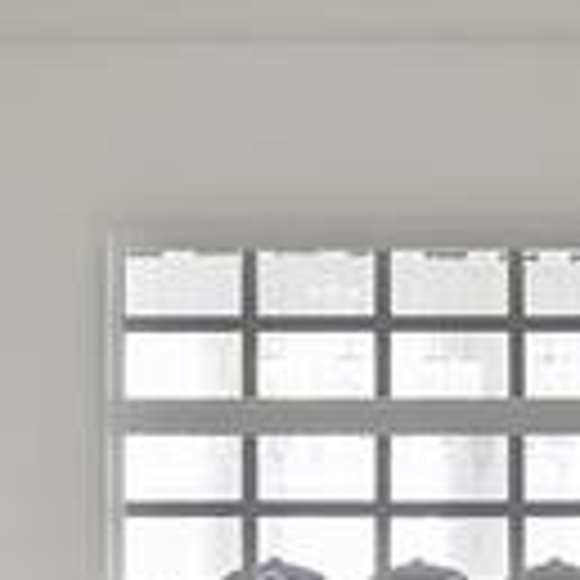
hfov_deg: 21.4
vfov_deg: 21.3
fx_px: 1535
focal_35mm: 81
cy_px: 418
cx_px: 324
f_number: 9
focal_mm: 12
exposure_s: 1/6
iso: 640
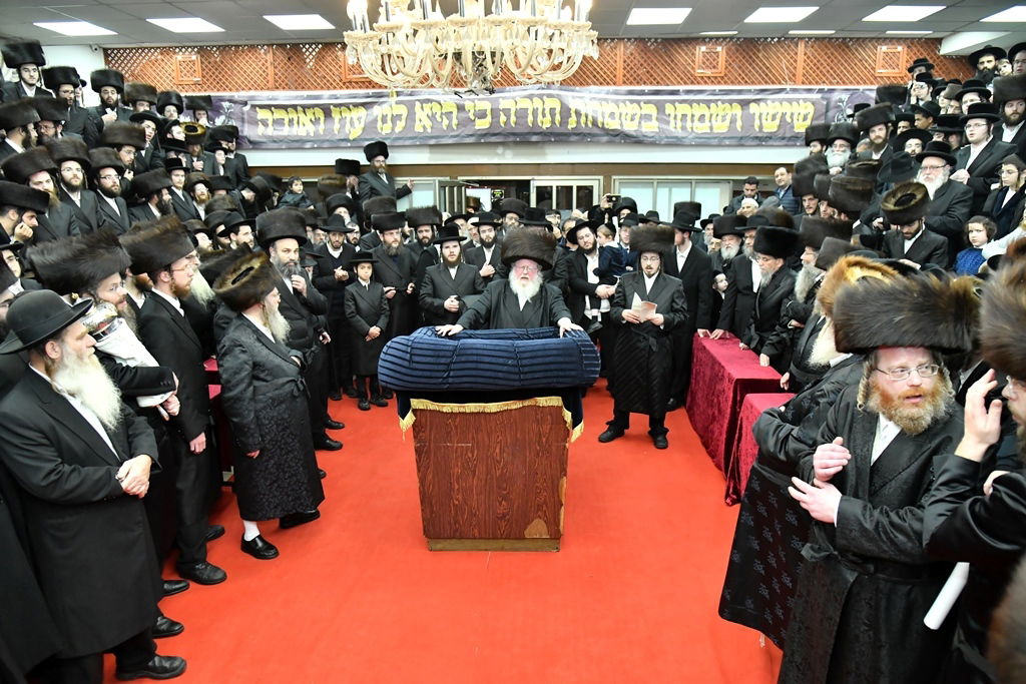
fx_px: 684
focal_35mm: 24
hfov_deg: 73.7
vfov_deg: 53.1
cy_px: 342
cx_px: 513
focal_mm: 24
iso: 3200
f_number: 5
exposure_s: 1/250
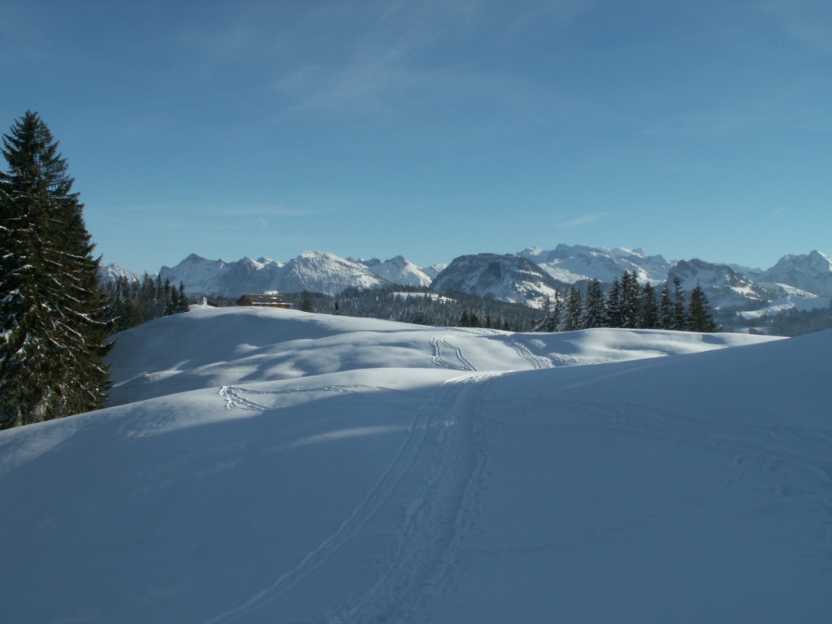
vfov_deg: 40.7
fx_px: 841
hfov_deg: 52.6
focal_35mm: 35
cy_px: 312
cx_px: 416
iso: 50
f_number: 8
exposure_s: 1/250
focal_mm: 5.86
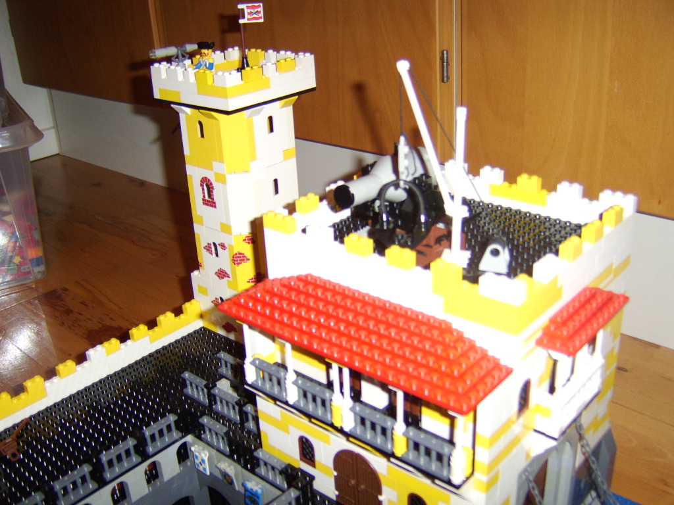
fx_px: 604
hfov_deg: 58.4
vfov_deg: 45.4
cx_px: 337
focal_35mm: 31
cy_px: 252
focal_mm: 8.13
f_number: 2.7
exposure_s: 1/30
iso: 200
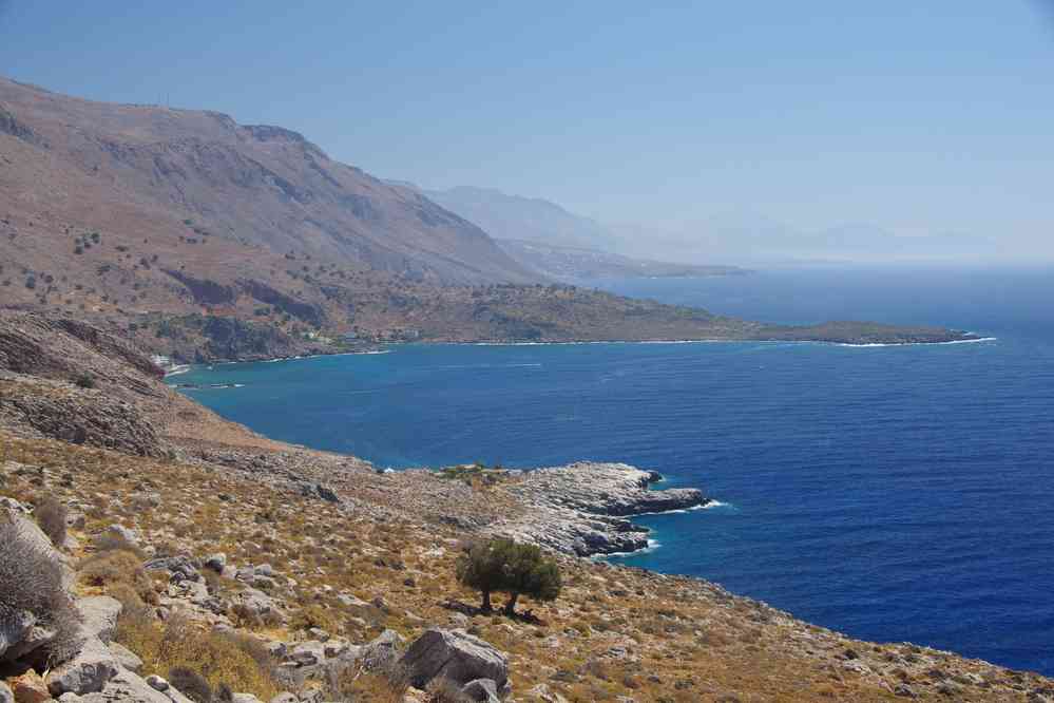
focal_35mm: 52
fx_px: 1537
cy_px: 352
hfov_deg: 37.9
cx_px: 527
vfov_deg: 25.8
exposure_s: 1/100
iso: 200
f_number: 11
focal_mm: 35
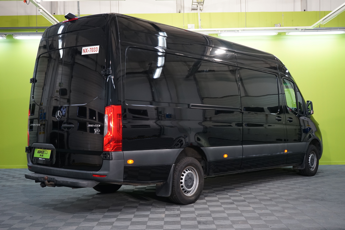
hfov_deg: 45.4
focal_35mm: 43
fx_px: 412
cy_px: 115
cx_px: 172
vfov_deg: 31.2
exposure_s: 1/25
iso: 1000
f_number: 5.6
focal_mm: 43
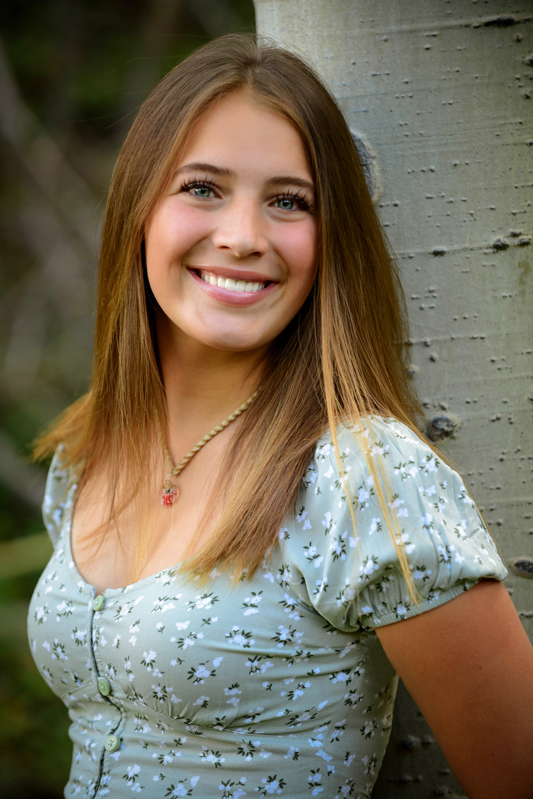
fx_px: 3772
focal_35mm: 170
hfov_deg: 8.1
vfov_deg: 12.1
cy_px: 400
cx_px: 266
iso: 640
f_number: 3.5
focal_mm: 170
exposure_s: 1/250
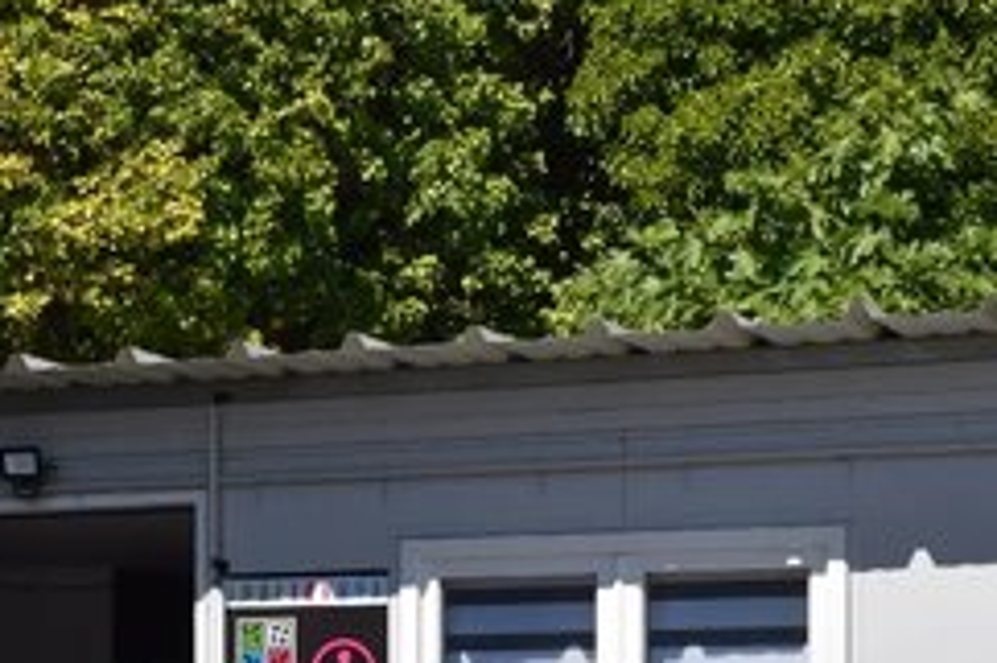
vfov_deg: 11.7
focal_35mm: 115
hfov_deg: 17.7
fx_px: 3189
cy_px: 725
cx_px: 272
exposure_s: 1/200
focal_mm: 31
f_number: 11
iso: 100
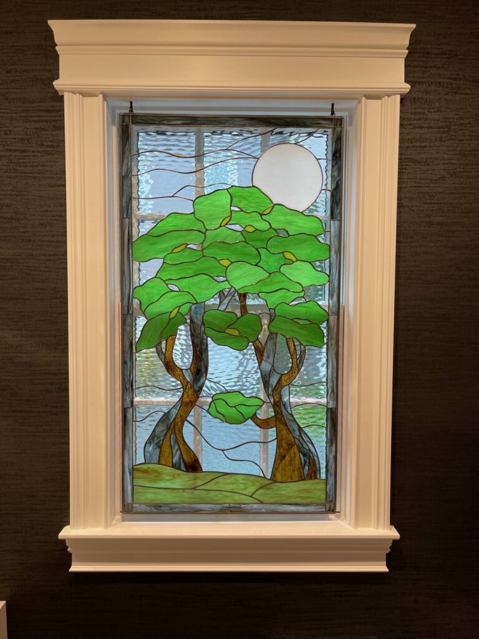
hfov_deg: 53.1
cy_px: 320
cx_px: 240
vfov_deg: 67.3
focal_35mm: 26
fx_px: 480
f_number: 1.6
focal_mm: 5.1
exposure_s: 1/60
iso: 80
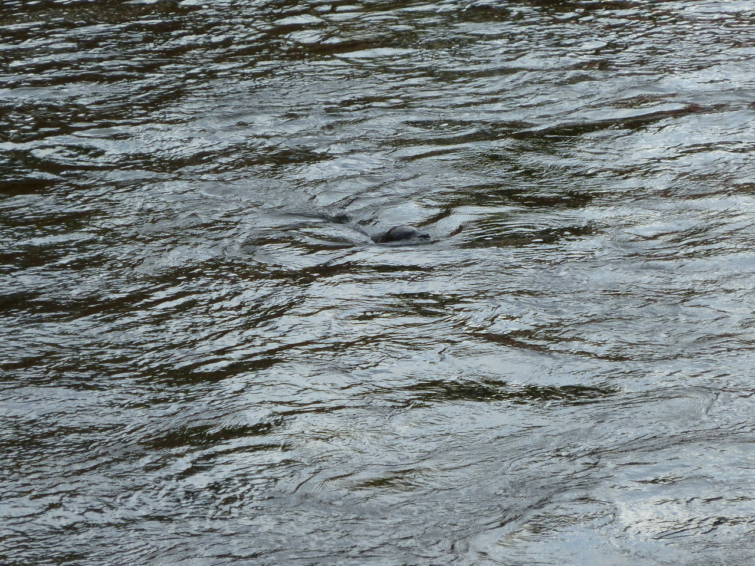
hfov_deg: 7.9
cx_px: 378
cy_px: 283
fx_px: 5453
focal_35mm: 250
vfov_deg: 5.9
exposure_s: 1/125
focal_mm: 36
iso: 125
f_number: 5.9
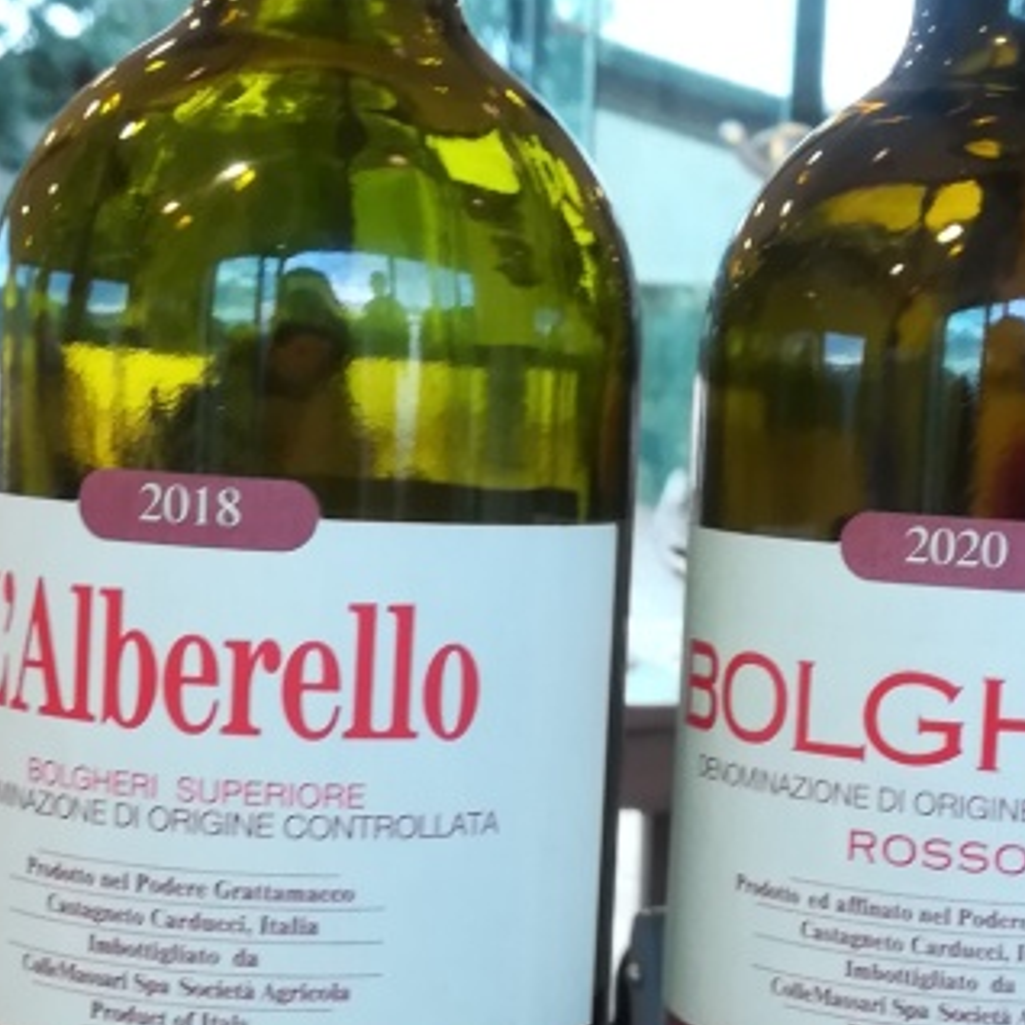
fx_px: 2479
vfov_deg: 23.3
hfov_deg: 23.1
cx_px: 809
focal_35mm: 74
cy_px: 609
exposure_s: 1/33.3
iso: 160
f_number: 2.2
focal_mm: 3.83
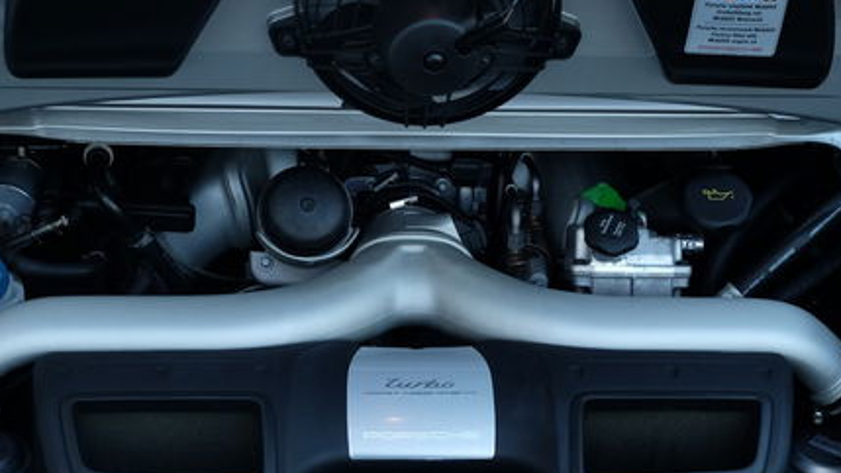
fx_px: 1672
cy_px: 279
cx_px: 439
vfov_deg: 16.1
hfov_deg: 28.2
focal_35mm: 75
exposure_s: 1/125
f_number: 4
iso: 200
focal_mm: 26.5
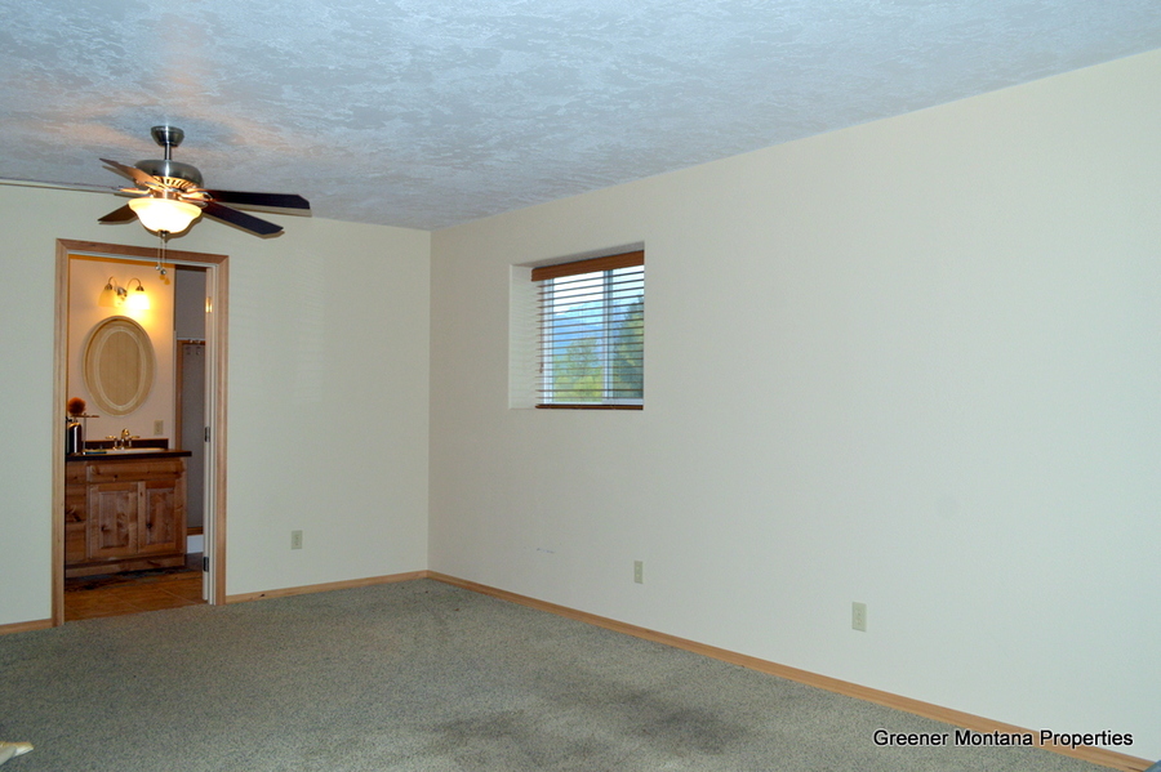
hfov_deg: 62.0
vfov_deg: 43.6
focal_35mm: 30
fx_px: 967
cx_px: 580
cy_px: 386
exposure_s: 1/60
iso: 400
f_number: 8
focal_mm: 20
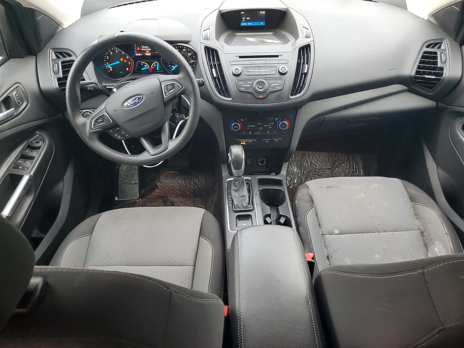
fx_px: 349
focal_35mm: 26
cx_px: 232
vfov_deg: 53.1
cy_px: 174
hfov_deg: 67.3
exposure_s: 1/60.2
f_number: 1.5
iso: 67
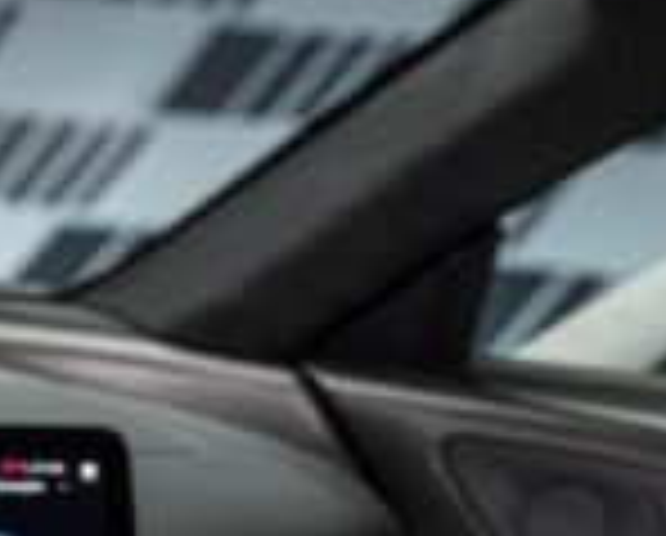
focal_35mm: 308
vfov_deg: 5.0
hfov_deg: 6.2
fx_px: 6083
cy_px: 829
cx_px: -459
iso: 640
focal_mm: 70
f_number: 4
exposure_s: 1/25
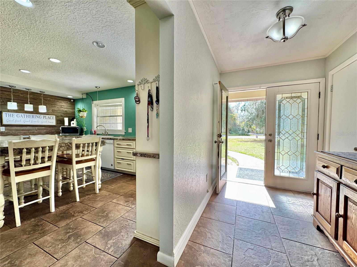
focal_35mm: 14
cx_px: 178
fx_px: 144
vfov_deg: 85.7
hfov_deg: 102.1
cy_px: 134
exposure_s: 1/99
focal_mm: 2.22
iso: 100
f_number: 2.2
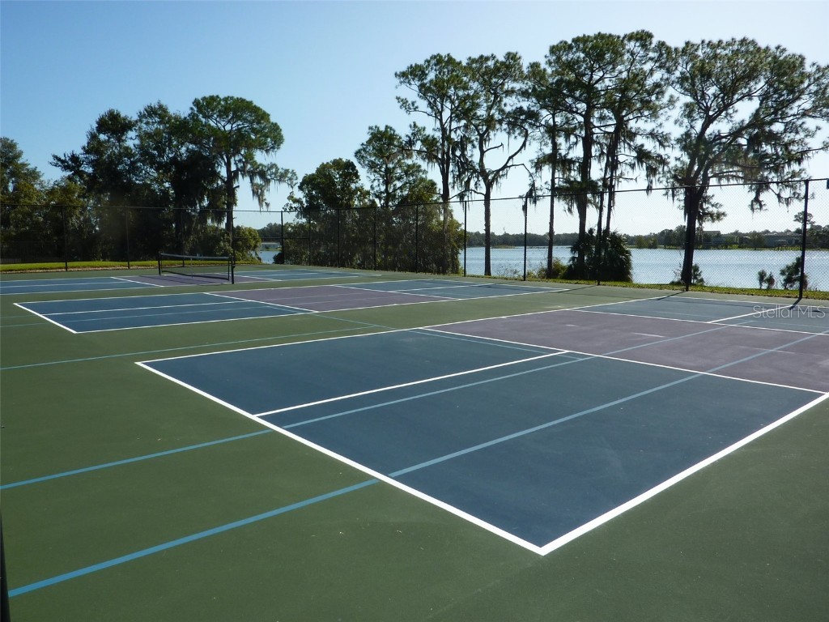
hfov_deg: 69.4
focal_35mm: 25
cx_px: 414
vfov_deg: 54.9
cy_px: 311
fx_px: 599
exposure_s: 1/500
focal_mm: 4.1
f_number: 5
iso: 80
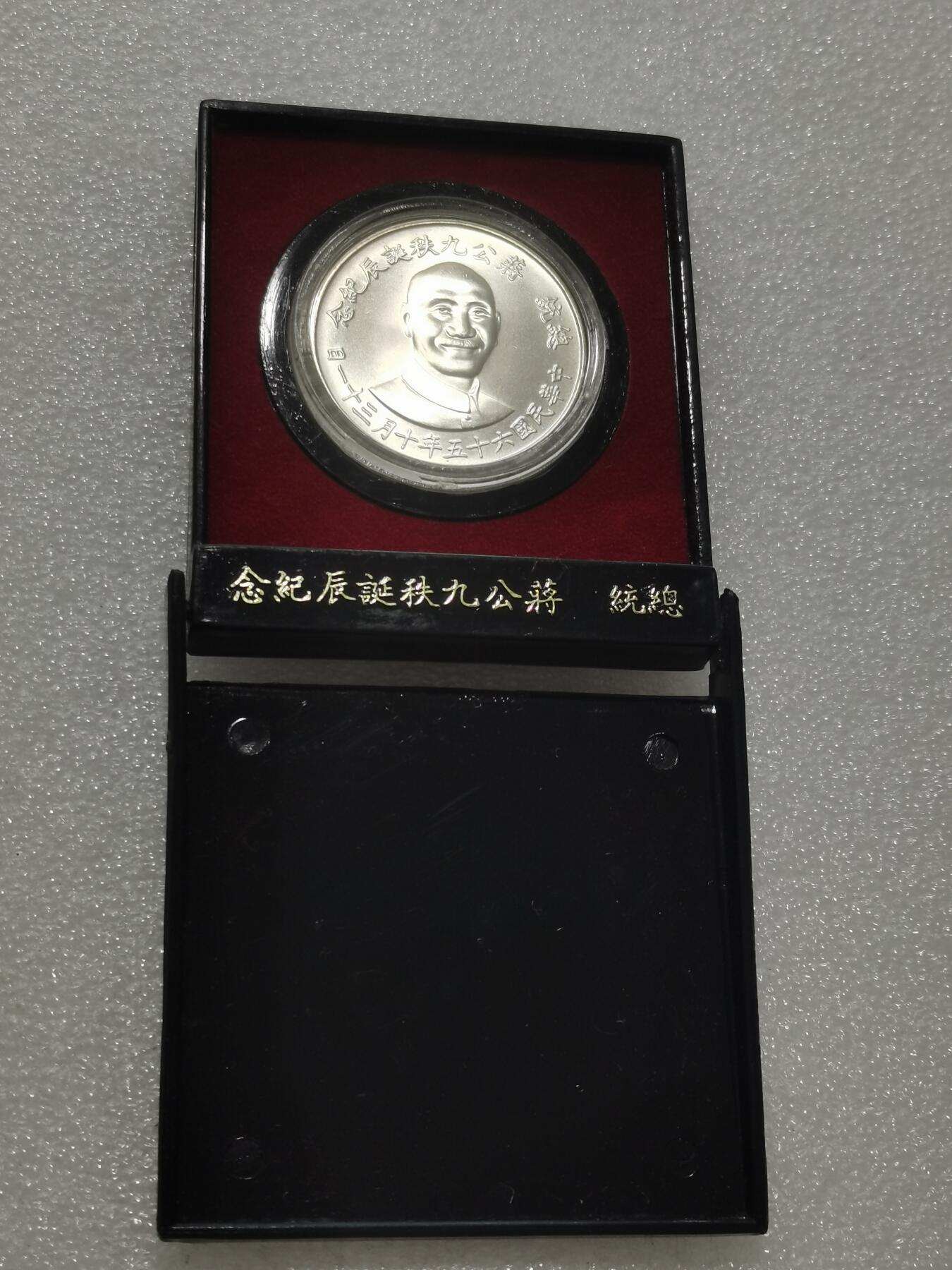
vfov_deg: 32.2
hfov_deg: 24.4
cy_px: 635
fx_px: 2200
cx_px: 476
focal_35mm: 60
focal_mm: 5.58
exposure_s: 1/166
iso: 50
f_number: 1.8
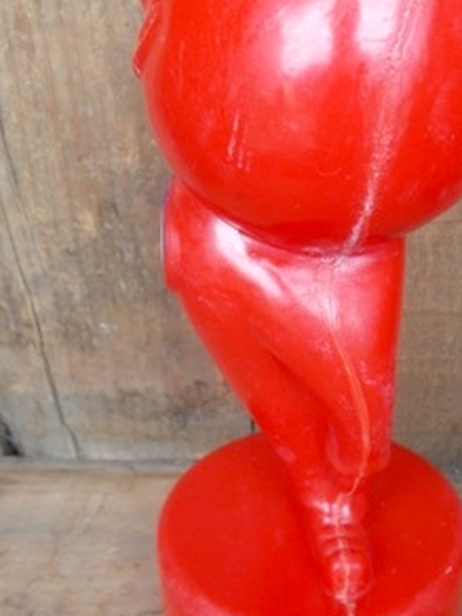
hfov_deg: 31.1
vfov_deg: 41.2
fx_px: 819
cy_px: 272
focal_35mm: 46
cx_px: 333
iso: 80
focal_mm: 5.3
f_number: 3.4
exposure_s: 1/40
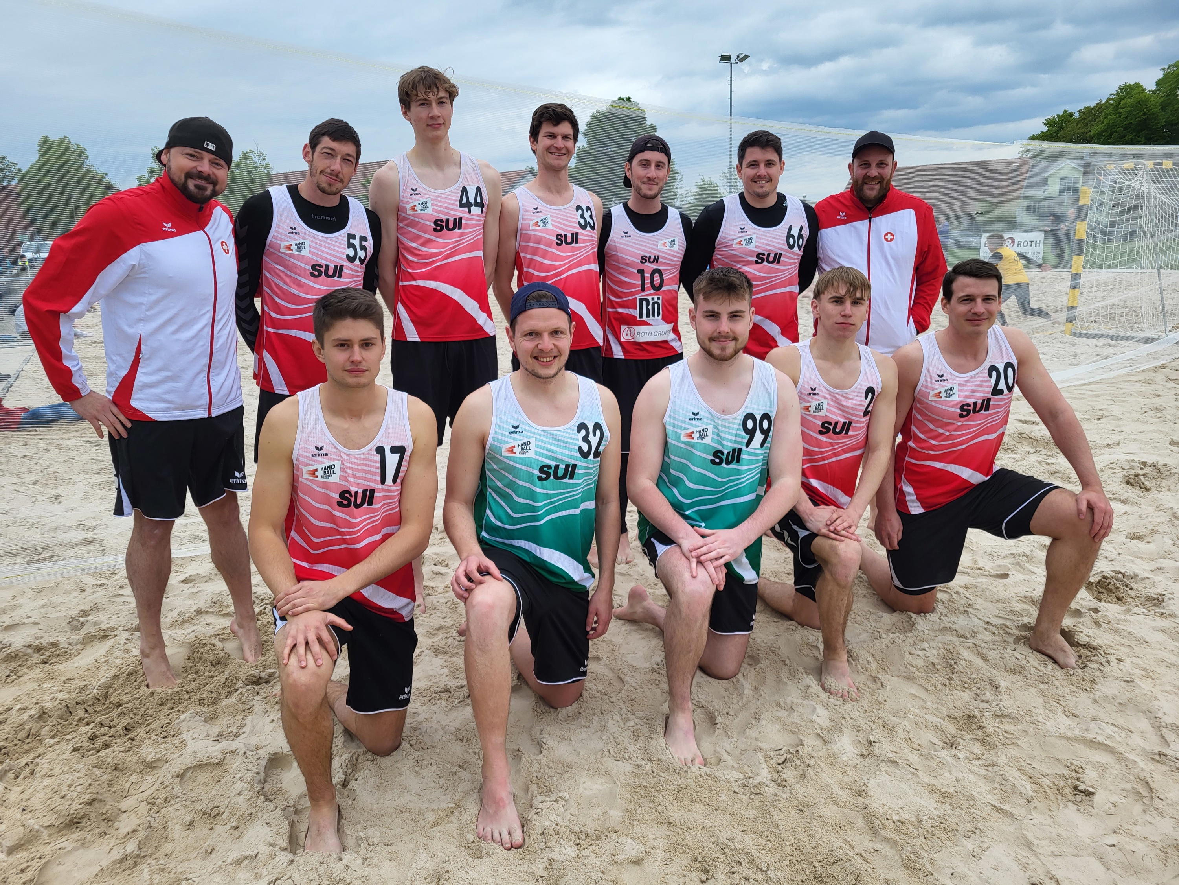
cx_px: 590
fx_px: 886
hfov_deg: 67.3
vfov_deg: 53.1
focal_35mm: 26
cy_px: 442
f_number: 1.8
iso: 40
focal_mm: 5.4
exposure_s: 1/1120
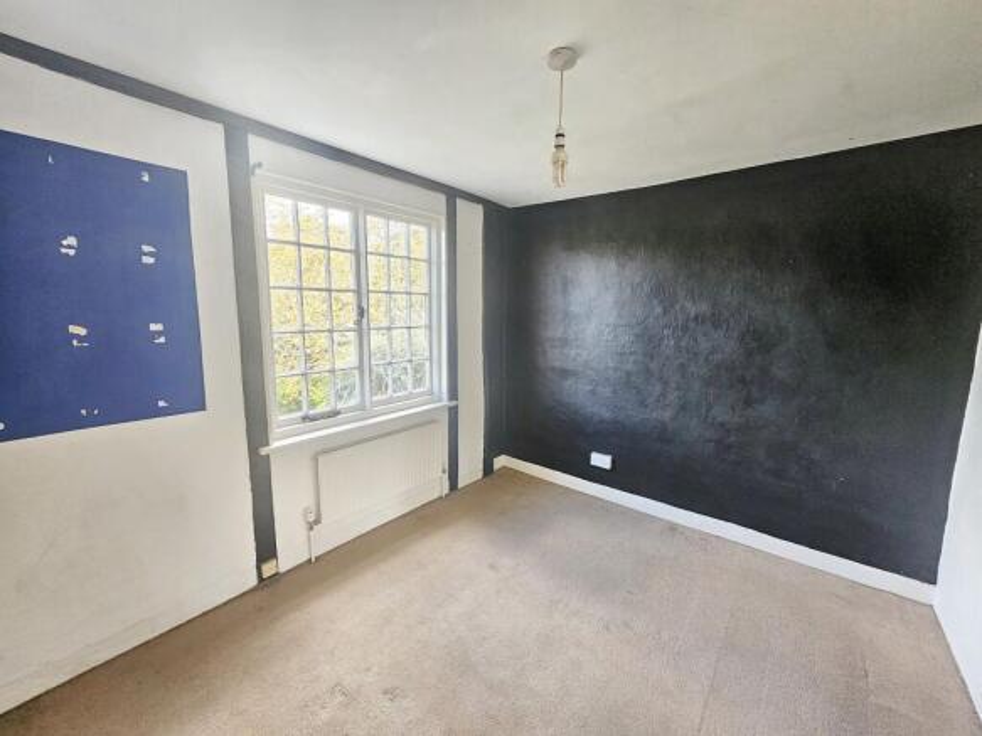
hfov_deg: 106.2
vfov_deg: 89.9
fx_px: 369
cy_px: 368
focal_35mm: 13
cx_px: 491
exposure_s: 1/60
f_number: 2.2
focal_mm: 2.2
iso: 125
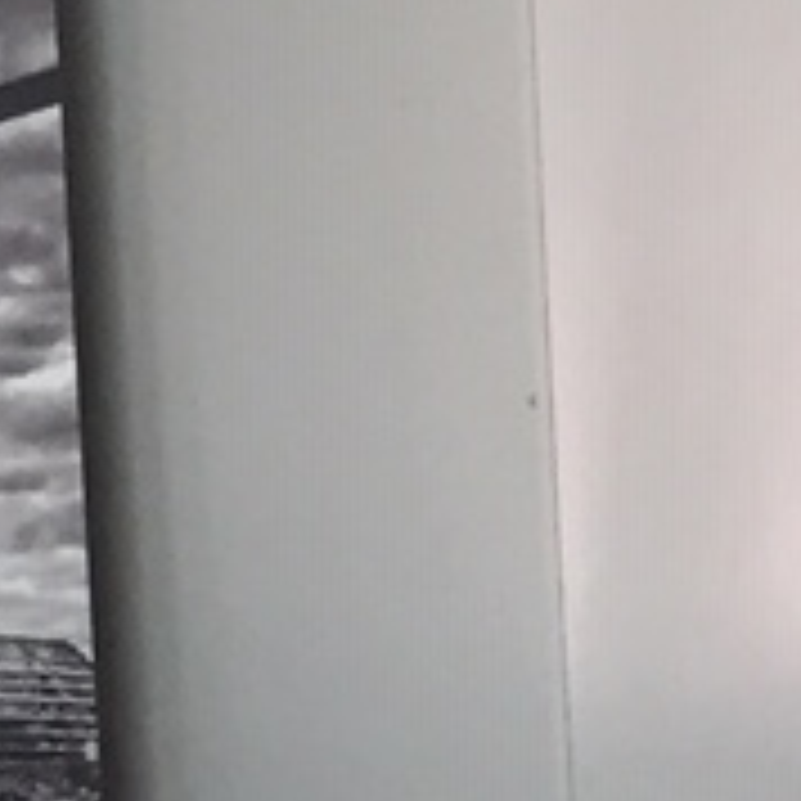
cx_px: 981
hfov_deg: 7.4
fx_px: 6152
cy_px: 1071
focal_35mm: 235
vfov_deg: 7.4
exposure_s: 1/33
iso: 50
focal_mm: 4.15
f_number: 2.2
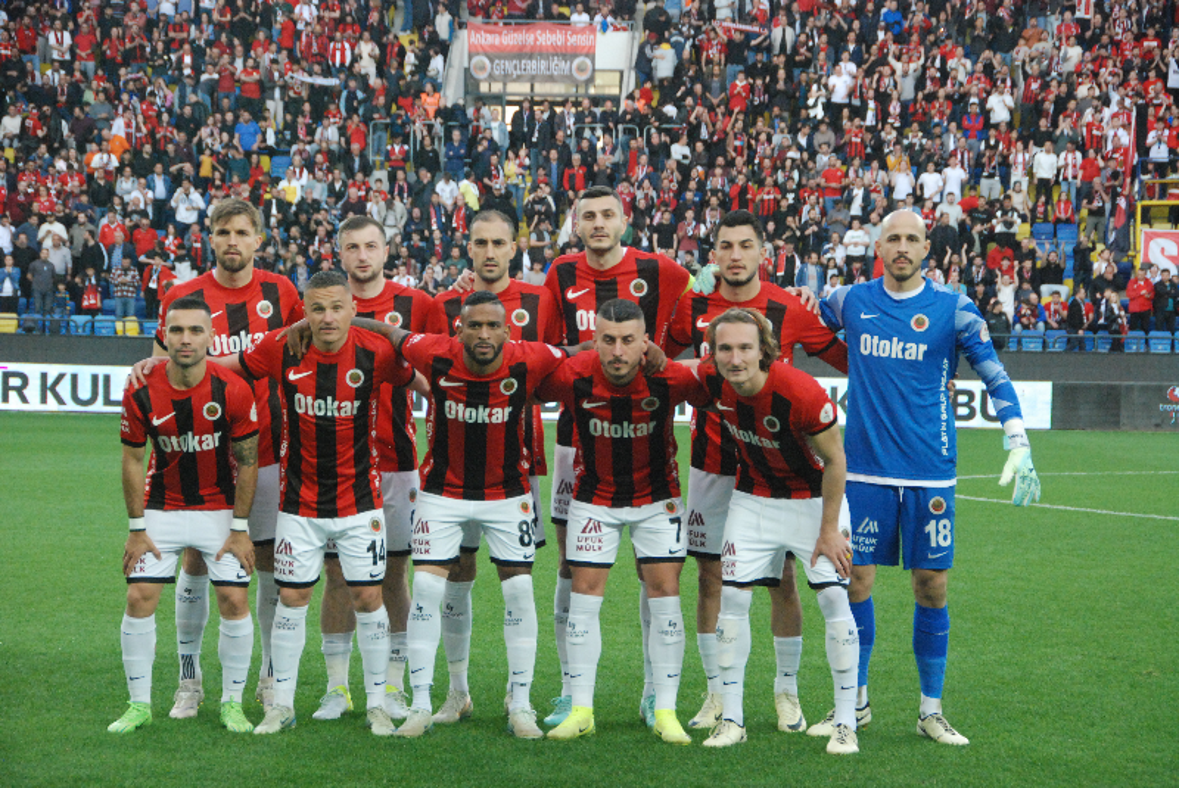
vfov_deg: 14.7
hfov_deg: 21.9
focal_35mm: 93
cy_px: 394
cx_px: 590
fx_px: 3048
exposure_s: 1/500
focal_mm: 62
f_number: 5.3
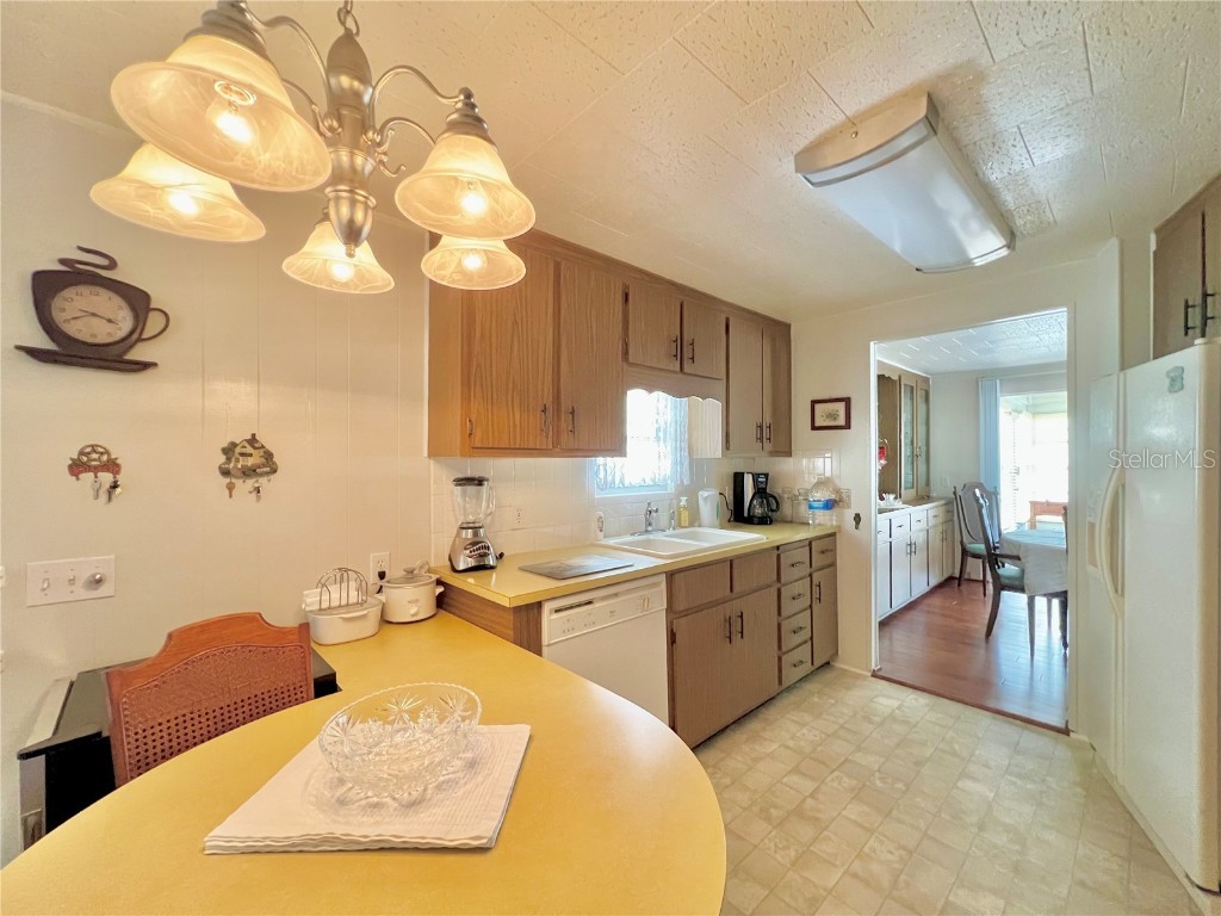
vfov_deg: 89.9
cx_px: 610
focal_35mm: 13
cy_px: 458
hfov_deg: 106.2
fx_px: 459
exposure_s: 1/60
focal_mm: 1.57
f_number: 1.8
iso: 500
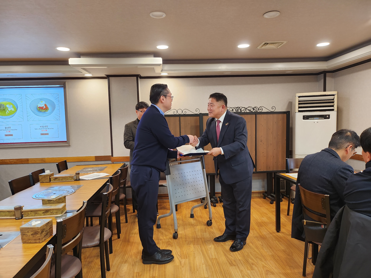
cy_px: 139
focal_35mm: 24
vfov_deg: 56.8
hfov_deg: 71.6
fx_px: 257
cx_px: 186
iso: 320
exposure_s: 1/120
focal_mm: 5
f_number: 1.8
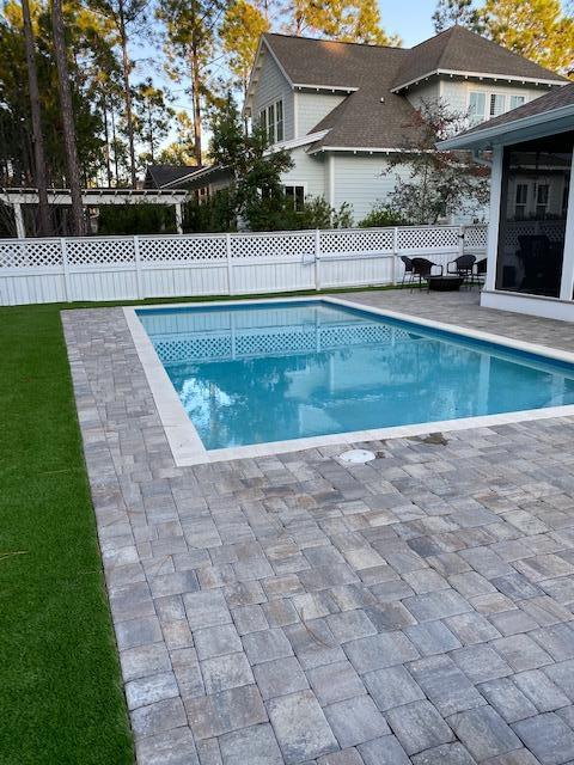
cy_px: 382
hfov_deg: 53.1
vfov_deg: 67.3
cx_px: 287
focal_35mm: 26
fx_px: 575
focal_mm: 4.25
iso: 32
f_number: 1.8
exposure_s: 1/219
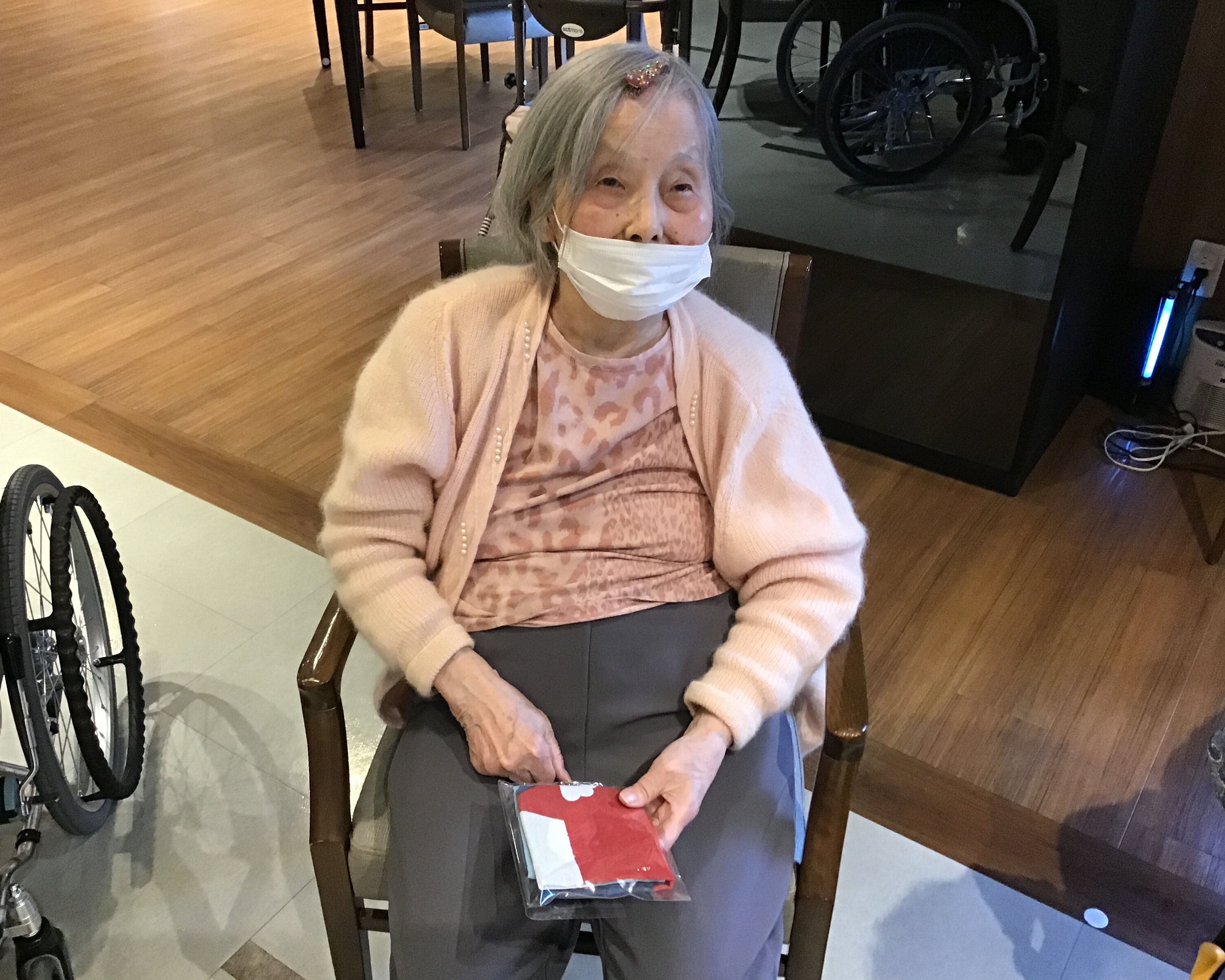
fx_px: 1196
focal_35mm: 33
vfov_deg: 44.5
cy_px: 496
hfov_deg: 54.2
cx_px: 575
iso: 125
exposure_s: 1/30
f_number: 2.4
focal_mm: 3.3
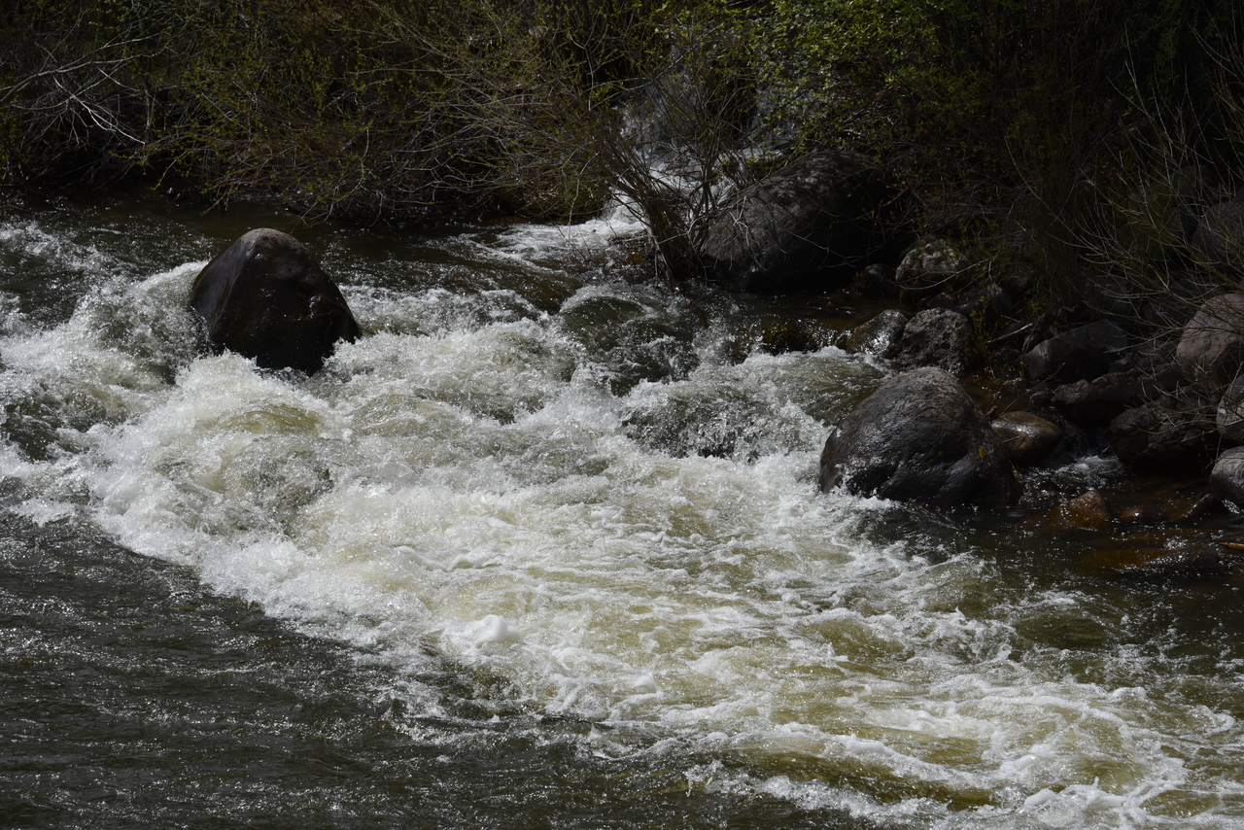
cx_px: 622
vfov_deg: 11.0
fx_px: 4320
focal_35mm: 125
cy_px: 415
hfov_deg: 16.4
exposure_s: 1/500
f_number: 11
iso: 100
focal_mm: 125
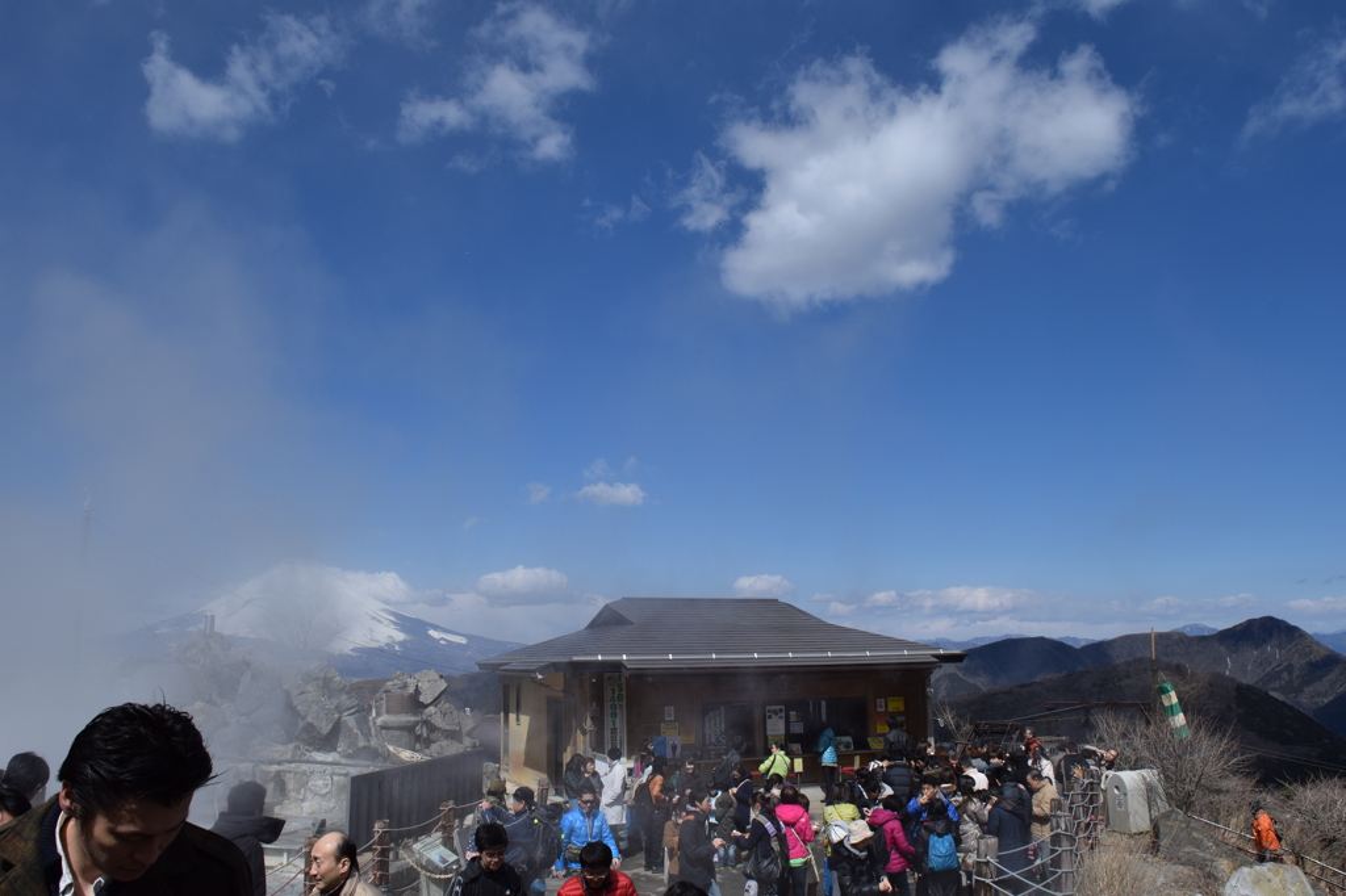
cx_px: 673
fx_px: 1009
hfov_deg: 67.4
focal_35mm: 27
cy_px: 448
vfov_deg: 47.9
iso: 200
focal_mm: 18
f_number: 11
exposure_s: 1/500
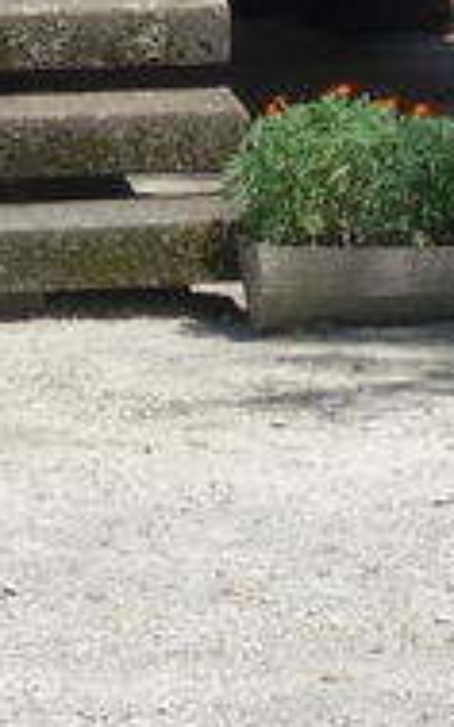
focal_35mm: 181
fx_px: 3586
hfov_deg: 7.2
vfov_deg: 10.7
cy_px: -654
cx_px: 389
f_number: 5.6
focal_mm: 10.4
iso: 125
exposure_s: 1/320
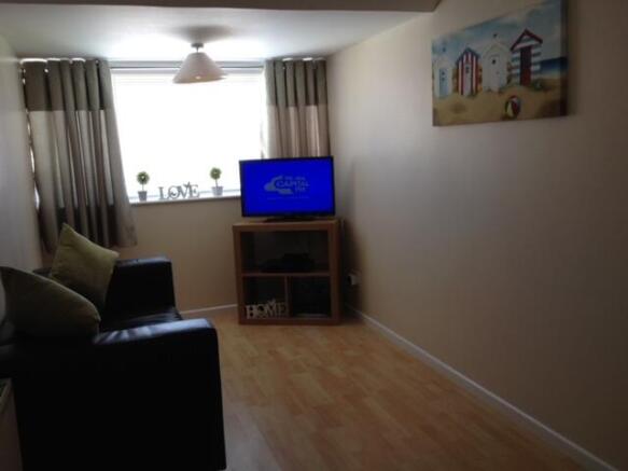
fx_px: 635
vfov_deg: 40.7
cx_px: 314
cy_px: 236
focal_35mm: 35
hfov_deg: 52.6
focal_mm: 4.28
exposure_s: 1/40
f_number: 2.4
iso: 50
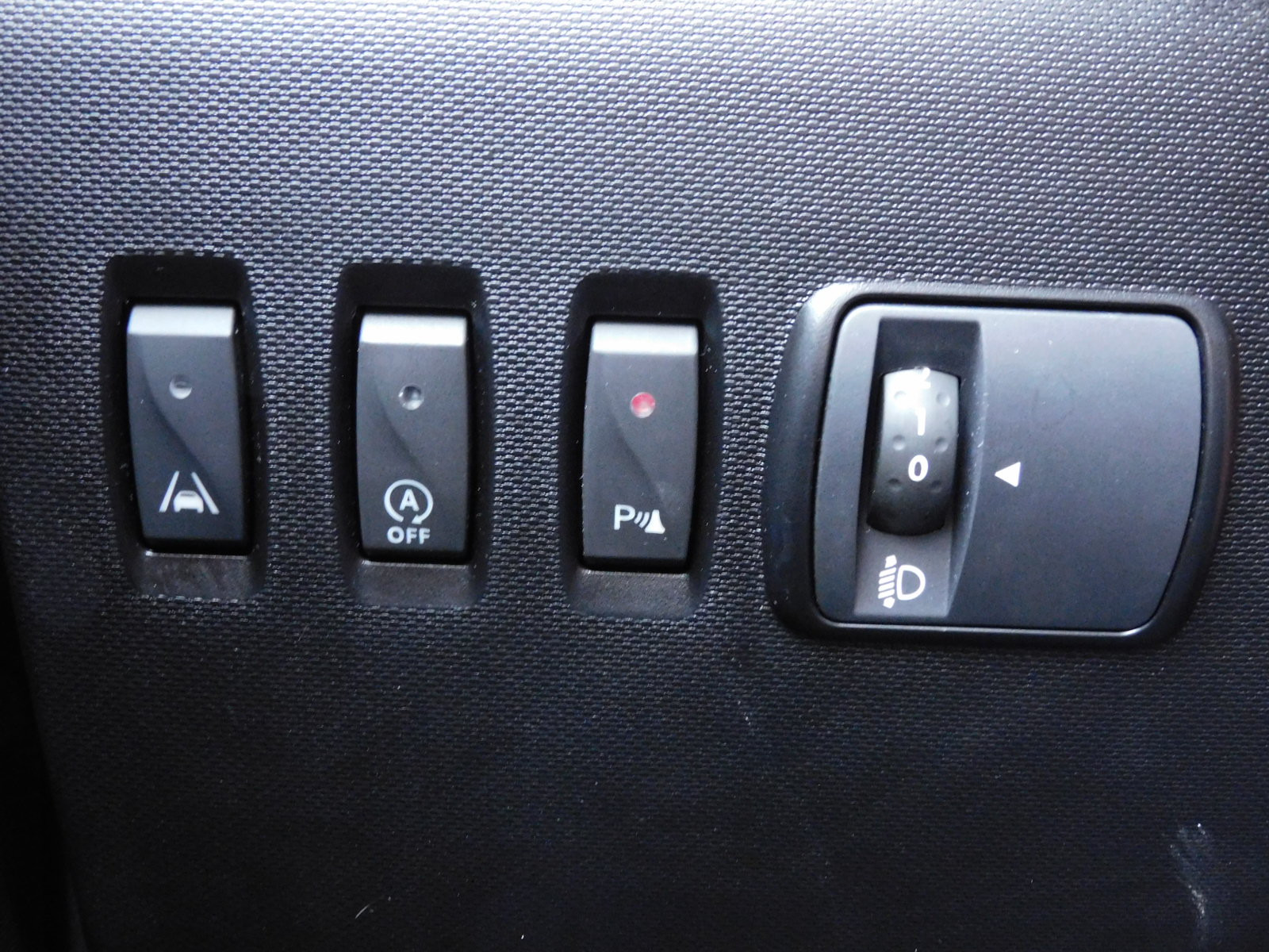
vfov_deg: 29.1
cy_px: 476
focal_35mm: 50
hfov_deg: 38.2
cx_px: 634
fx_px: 1833
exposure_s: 1/4
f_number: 4
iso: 800
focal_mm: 9
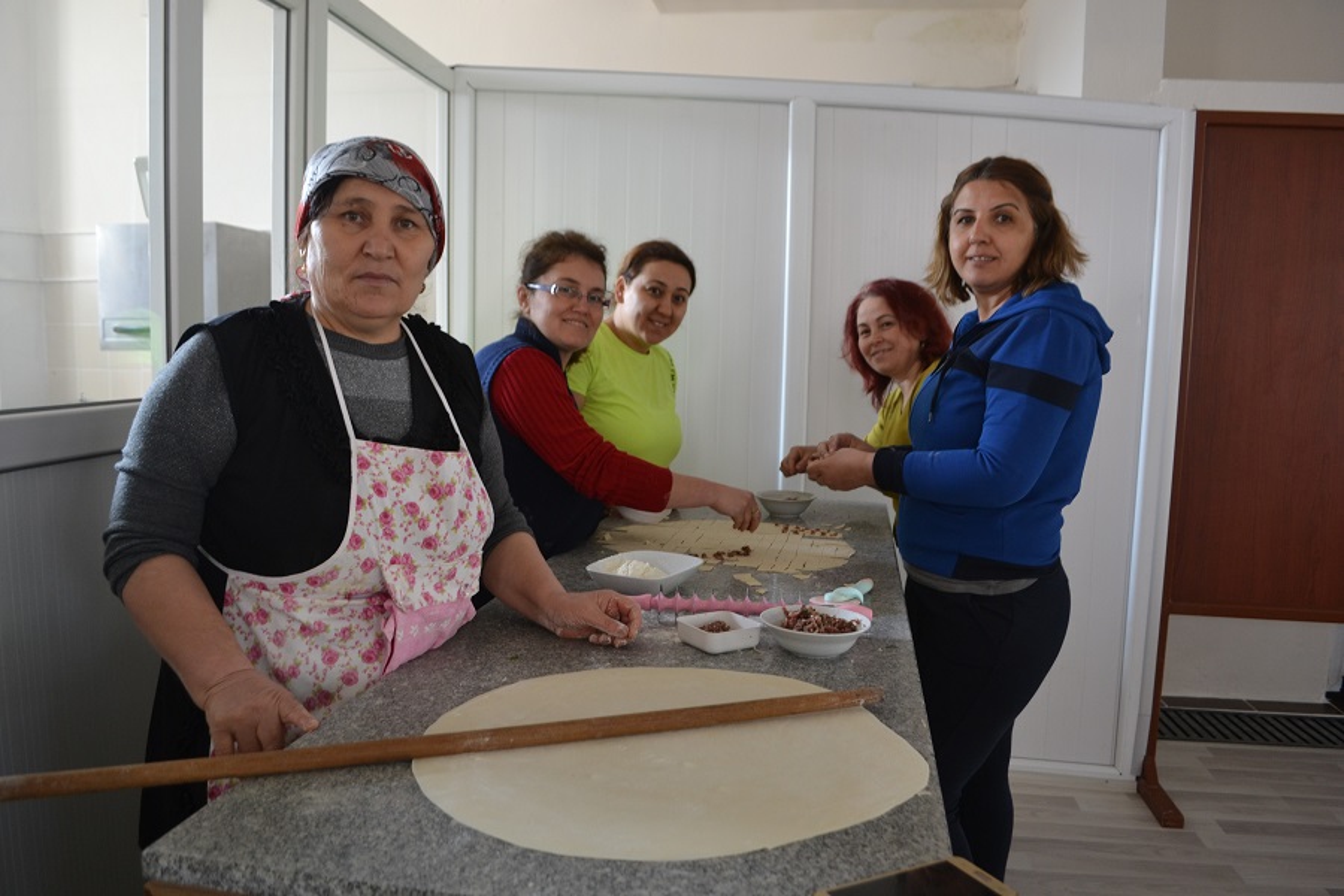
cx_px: 672
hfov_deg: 67.4
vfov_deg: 47.9
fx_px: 1008
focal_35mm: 27
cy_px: 448
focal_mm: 18
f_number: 3.5
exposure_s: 1/60
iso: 400
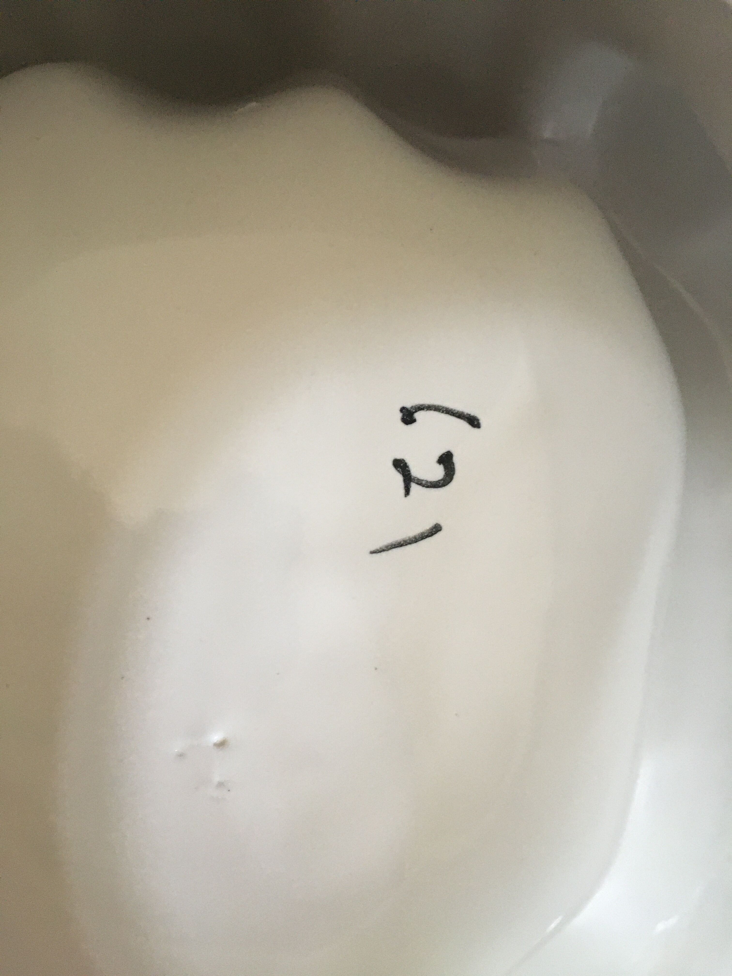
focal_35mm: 29
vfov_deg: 61.7
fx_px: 818
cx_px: 366
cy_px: 488
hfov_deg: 48.2
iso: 200
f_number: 2.2
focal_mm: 4.15
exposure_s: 1/25
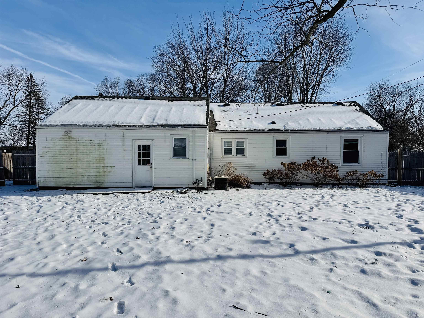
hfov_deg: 71.6
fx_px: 294
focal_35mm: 24
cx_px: 212
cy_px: 159
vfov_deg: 56.8
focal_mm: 6.76
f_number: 1.78
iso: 80
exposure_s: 1/12346
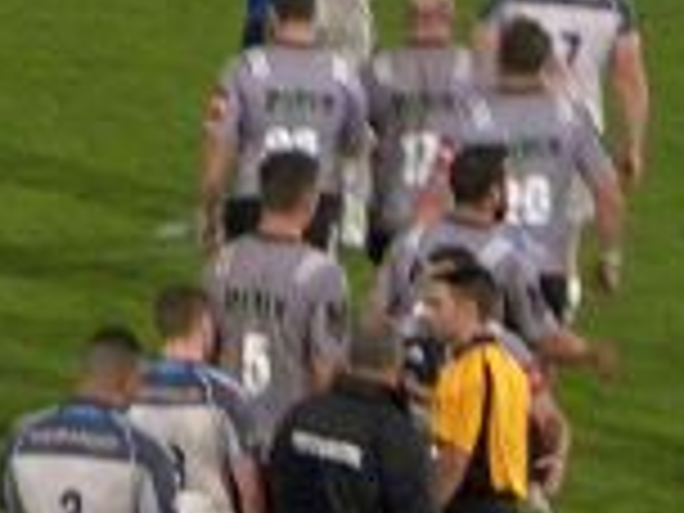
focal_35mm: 638
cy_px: 486
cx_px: -212
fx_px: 12607
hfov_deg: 3.1
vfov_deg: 2.3
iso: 400
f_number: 4.5
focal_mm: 28.8
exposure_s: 1/47
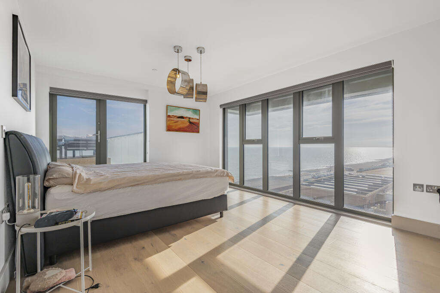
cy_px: 146
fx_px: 208
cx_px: 220
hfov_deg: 93.3
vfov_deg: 70.3
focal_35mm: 17
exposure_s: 1/320
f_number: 9
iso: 250
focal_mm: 17
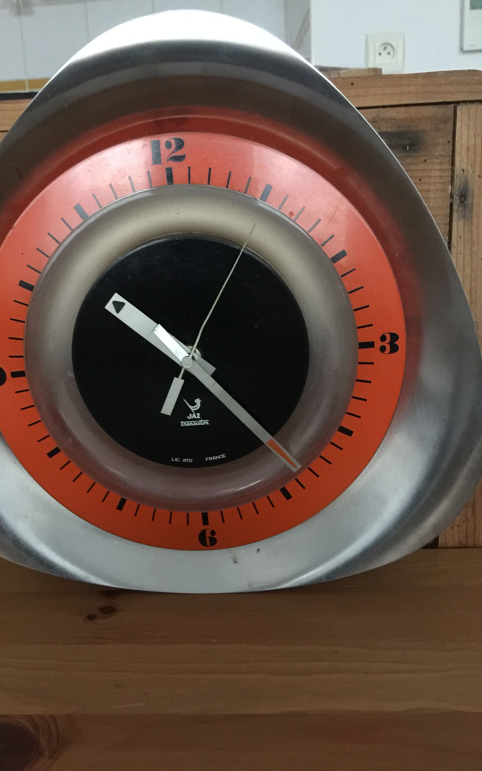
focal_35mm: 31
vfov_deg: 61.2
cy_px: 383
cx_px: 195
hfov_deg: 40.4
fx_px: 652
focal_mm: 4.15
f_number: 2.2
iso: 160
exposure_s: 1/8
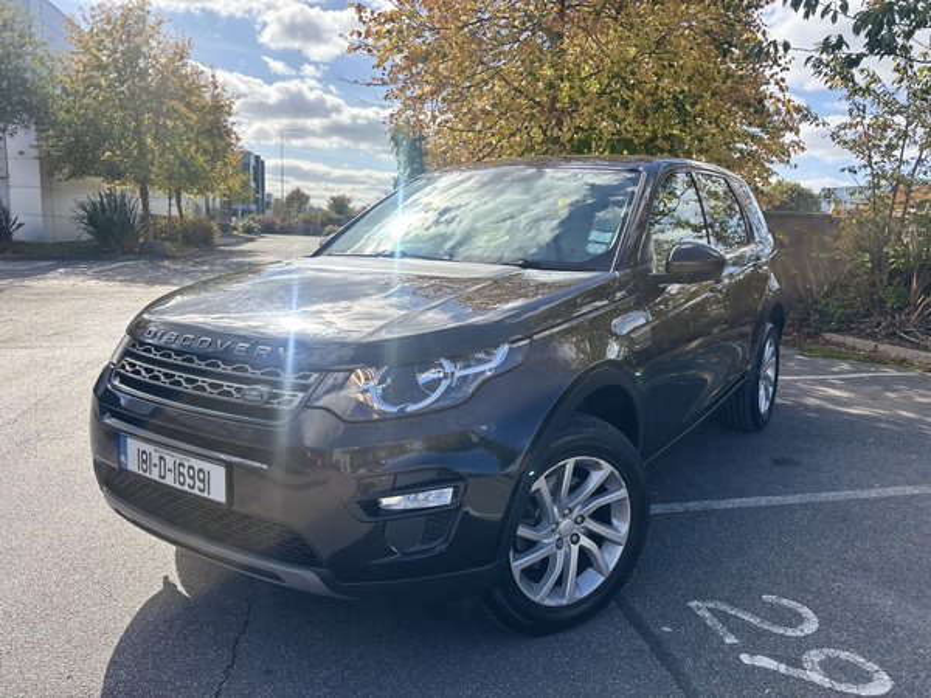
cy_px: 349
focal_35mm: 26
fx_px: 699
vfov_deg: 53.1
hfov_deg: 67.3
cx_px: 466
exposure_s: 1/2778
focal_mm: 5.96
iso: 50
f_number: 1.6
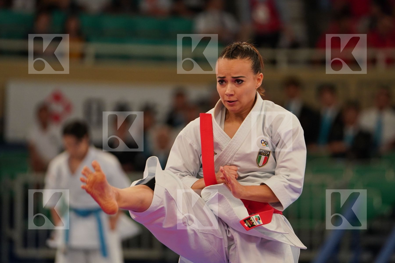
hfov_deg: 6.9
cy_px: 132
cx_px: 198
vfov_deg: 4.6
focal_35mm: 297
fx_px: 3258
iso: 1600
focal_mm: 198
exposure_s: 1/1000
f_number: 2.8
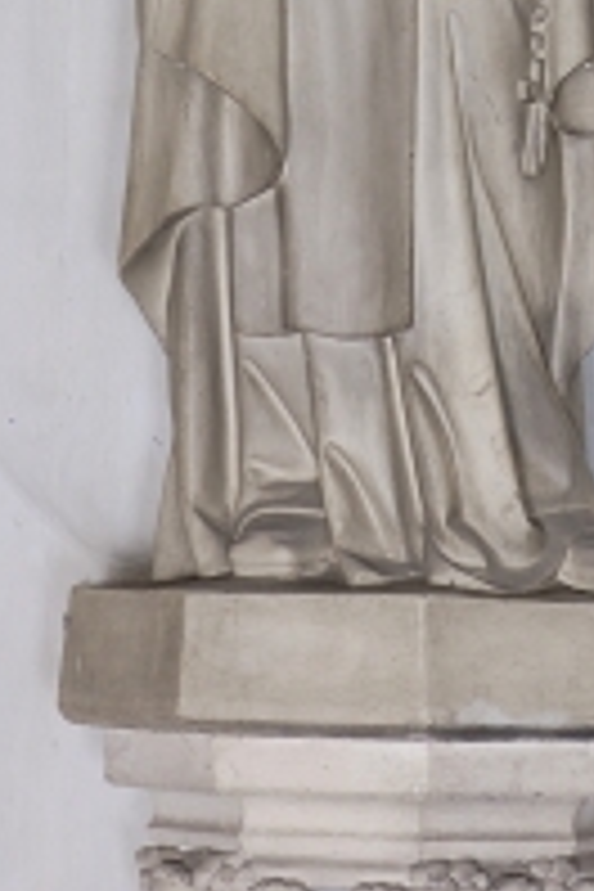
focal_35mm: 240
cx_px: 459
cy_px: -238
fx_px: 5940
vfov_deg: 8.5
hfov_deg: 5.7
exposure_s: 1/30
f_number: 8
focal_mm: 62
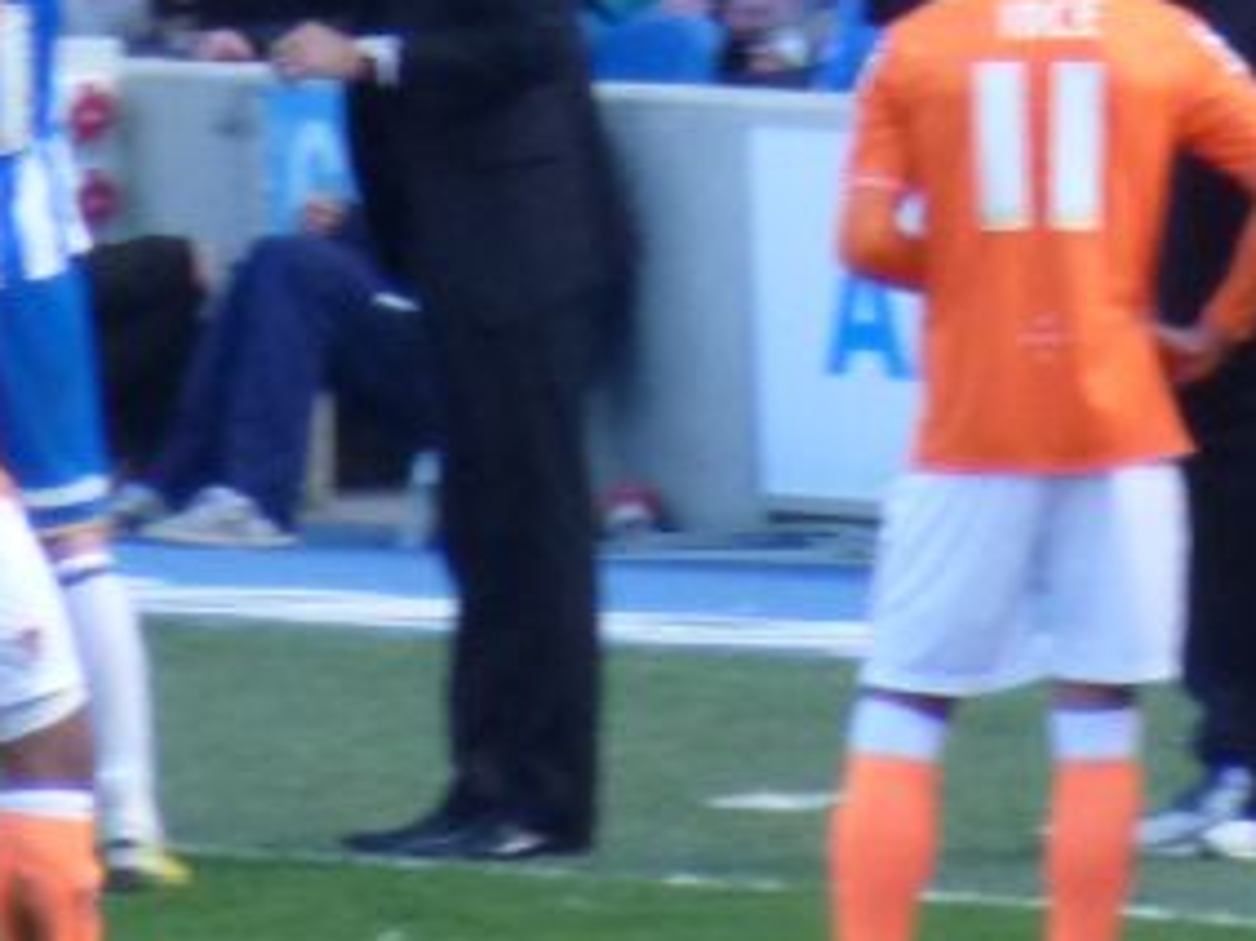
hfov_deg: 1.2
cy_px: -249
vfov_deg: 0.9
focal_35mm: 1682
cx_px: 1265
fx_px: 61003
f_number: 5.9
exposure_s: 1/125
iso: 250
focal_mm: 68.8
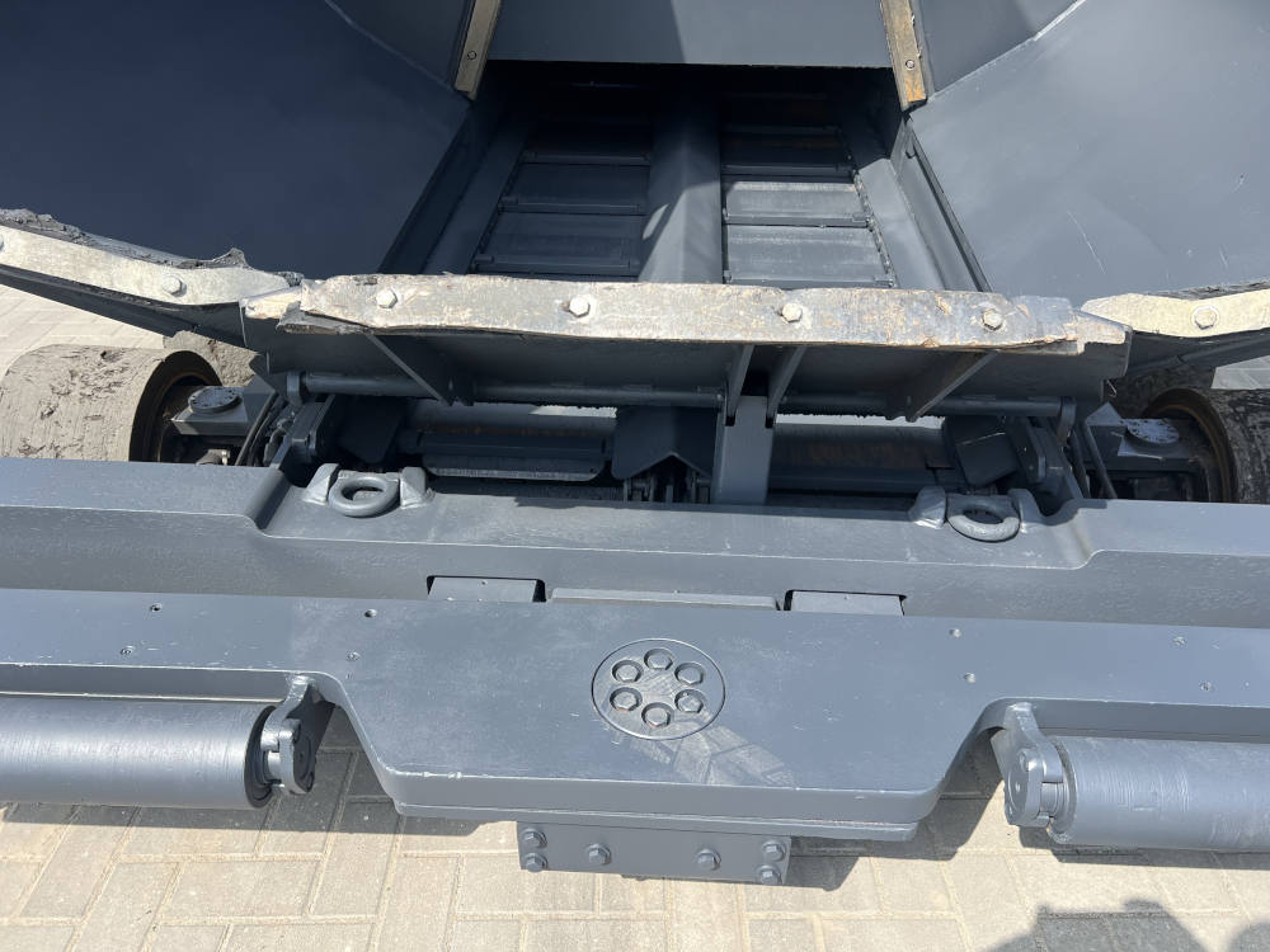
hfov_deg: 67.3
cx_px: 635
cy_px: 476
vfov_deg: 53.1
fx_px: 954
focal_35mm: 26
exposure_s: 1/1326
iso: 50
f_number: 1.5
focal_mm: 5.7
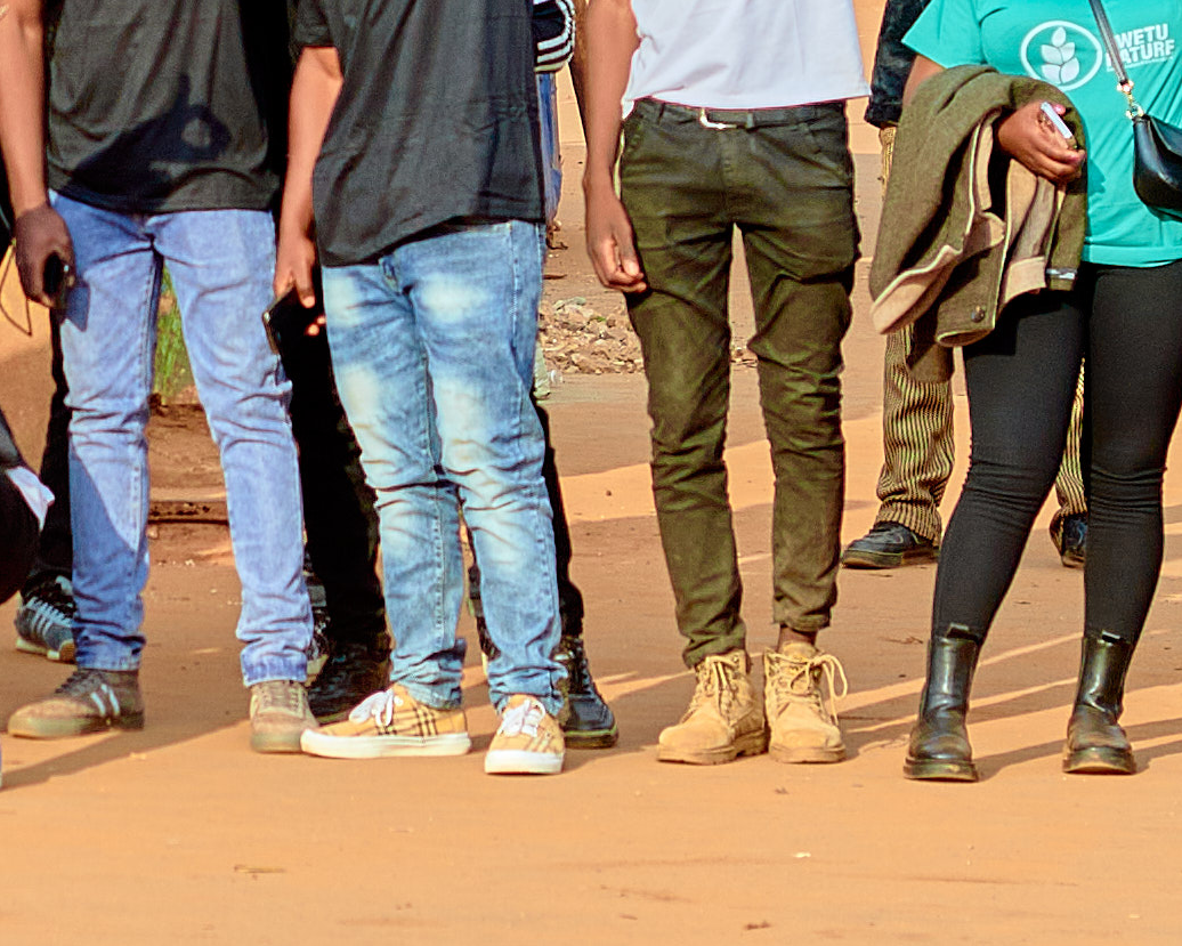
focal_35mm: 334
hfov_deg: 5.7
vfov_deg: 4.6
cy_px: -229
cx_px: -631
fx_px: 11685
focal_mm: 50
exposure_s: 1/640
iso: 100
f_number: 3.5
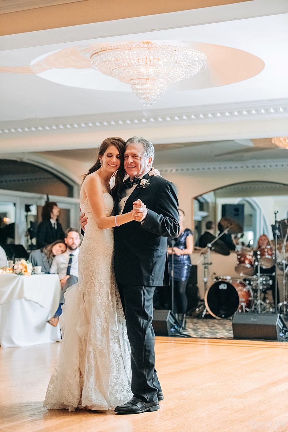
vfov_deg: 28.8
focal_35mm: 70
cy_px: 216
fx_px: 839
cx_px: 144
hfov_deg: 19.5
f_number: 2.8
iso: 1600
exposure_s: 1/100
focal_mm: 70
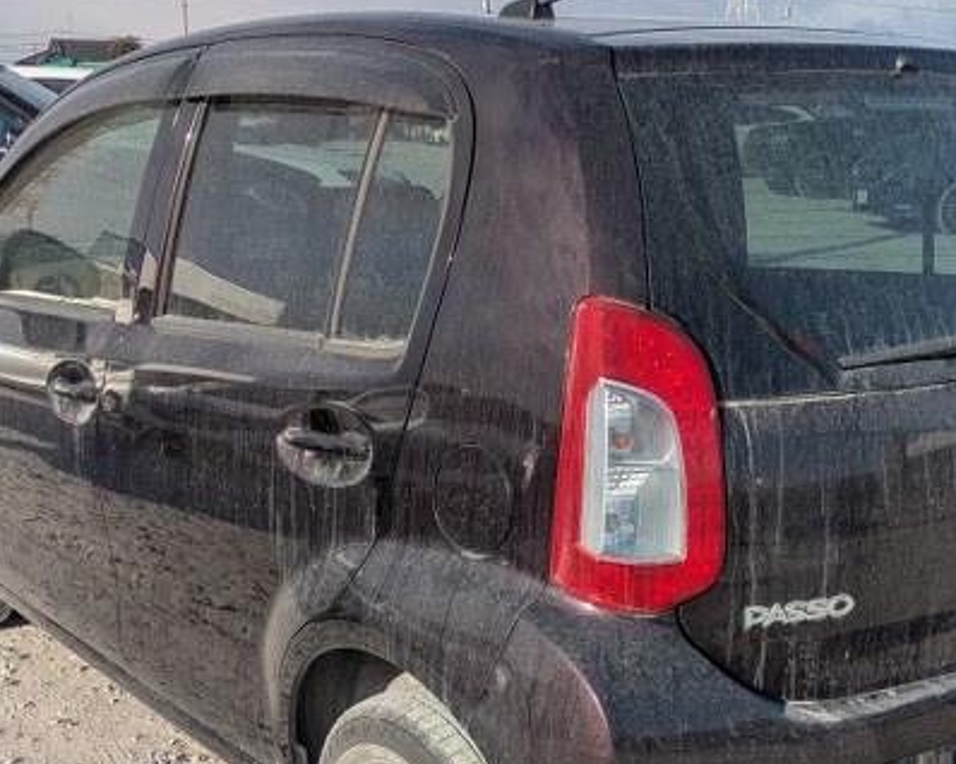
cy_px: 517
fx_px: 1386
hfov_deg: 37.8
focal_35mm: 49
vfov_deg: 30.6
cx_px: 614
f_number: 1.89
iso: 52
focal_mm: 5.43
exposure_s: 1/2092
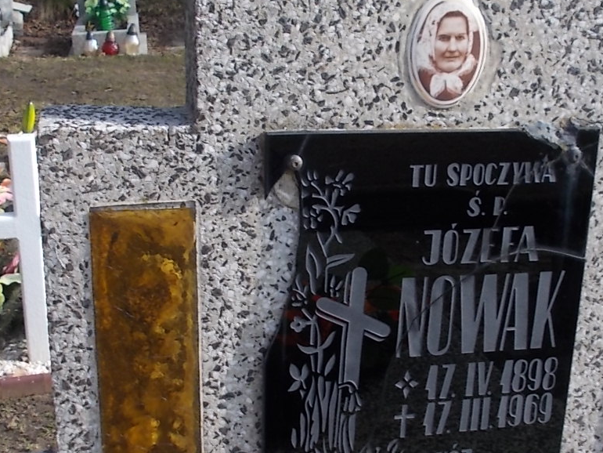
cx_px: 348
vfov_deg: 27.0
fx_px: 941
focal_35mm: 54
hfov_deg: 35.5
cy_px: 208
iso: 80
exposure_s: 1/100
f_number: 8
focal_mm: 4.6
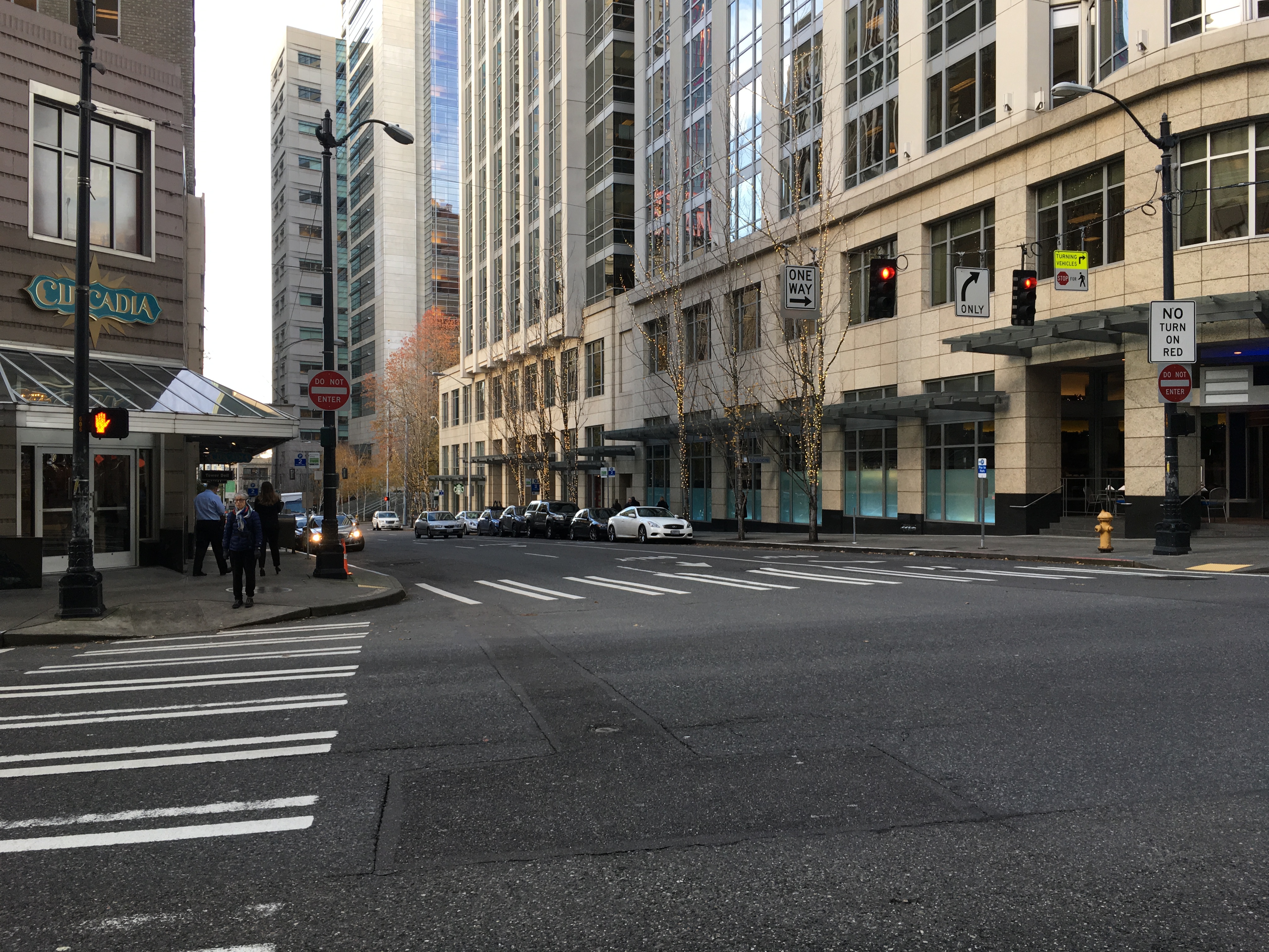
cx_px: 634
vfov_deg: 48.2
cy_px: 476
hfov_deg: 61.7
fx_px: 1063
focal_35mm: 29
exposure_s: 1/120
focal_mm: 4.15
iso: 40
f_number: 2.2
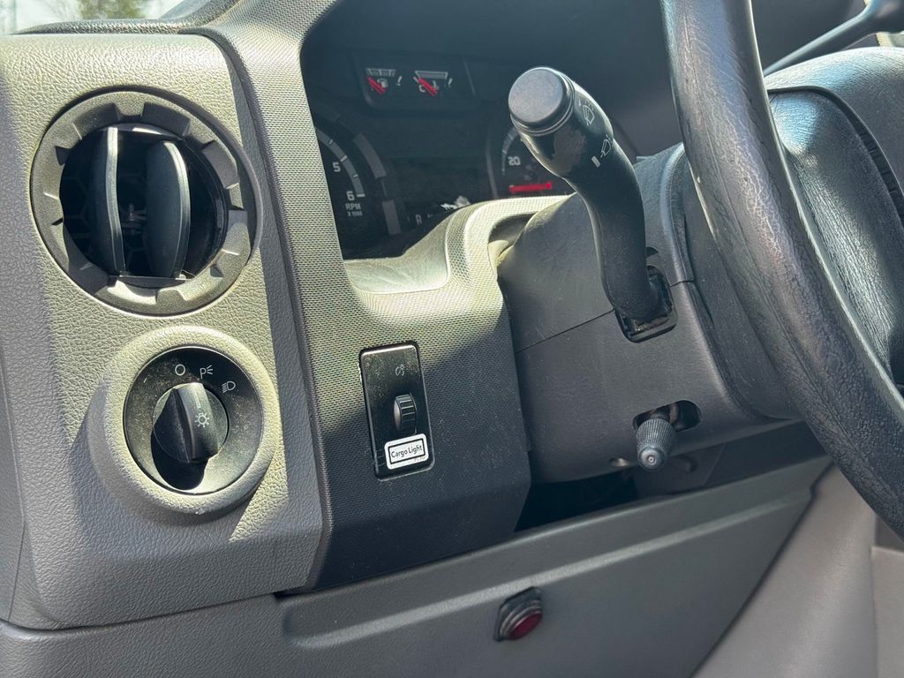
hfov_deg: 39.7
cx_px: 452
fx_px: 1254
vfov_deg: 30.3
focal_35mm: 48
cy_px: 339
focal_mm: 6.76
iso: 64
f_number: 1.78
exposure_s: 1/341
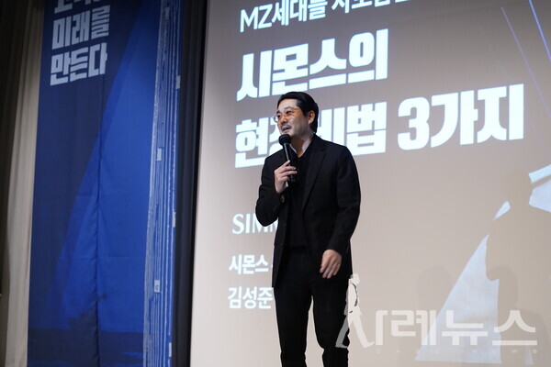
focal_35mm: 71
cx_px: 276
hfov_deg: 28.5
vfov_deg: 19.2
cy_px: 184
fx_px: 1087
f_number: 3.2
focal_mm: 71
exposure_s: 1/125
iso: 3200
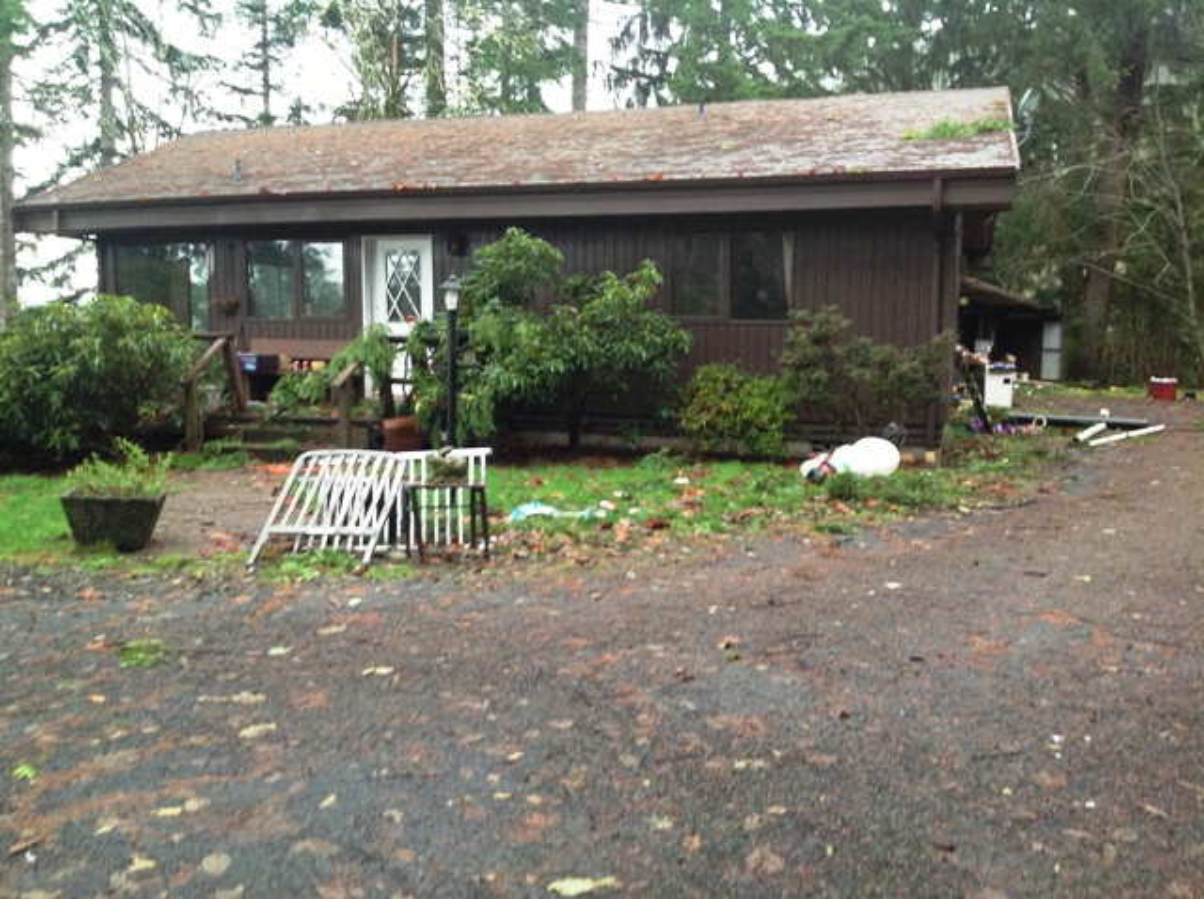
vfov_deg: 40.6
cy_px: 450
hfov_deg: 52.7
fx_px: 1216
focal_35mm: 35
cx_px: 602
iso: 125
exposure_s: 1/15
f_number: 2.4
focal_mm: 4.28
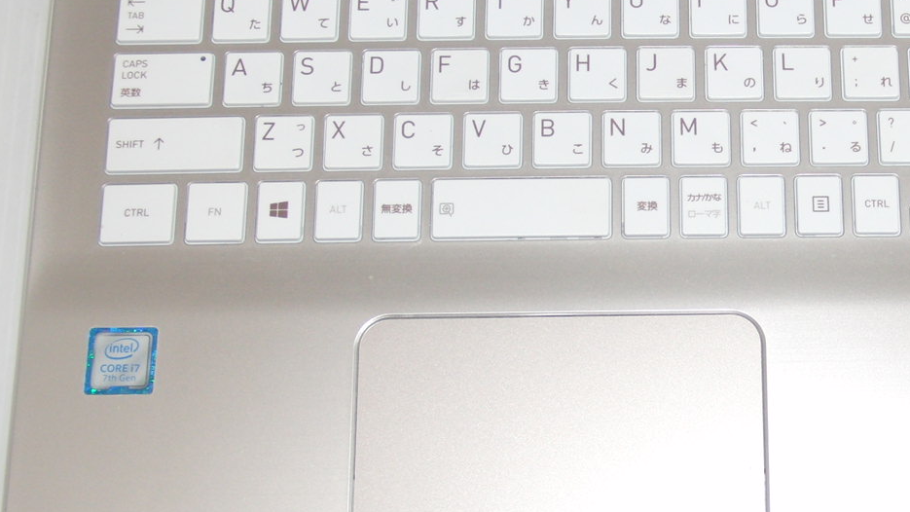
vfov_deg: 17.5
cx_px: 728
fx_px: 1665
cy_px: 281
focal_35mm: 69
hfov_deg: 29.9
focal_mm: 6.42
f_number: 3.6
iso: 200
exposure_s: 1/80
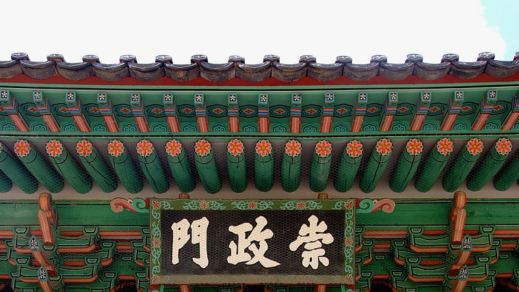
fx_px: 853
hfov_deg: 33.8
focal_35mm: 62
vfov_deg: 18.1
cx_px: 261
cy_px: 378
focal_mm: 26
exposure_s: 1/100
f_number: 8
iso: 125
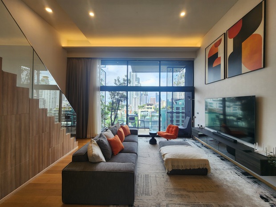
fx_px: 104
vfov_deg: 89.9
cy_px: 104
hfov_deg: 106.2
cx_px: 138
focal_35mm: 13
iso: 64
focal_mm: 2.2
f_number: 2.2
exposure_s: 1/100
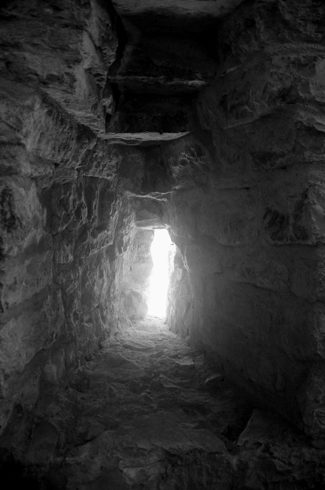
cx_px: 162
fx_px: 366
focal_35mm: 27
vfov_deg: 67.4
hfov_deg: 47.8
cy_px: 245
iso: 1600
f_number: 3.5
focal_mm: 18
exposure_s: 1/40
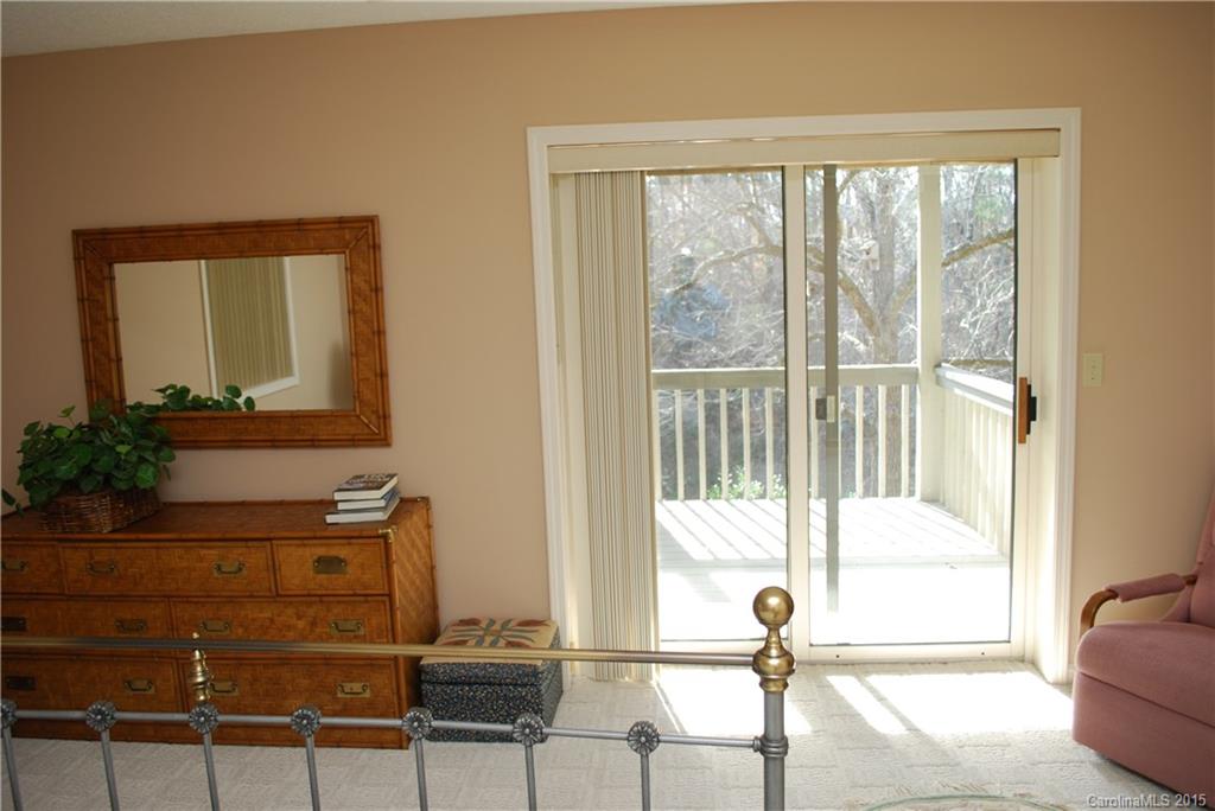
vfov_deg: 48.0
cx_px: 608
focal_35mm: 27
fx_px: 912
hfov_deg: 67.4
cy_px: 406
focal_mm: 18
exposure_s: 1/60
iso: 200
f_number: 4
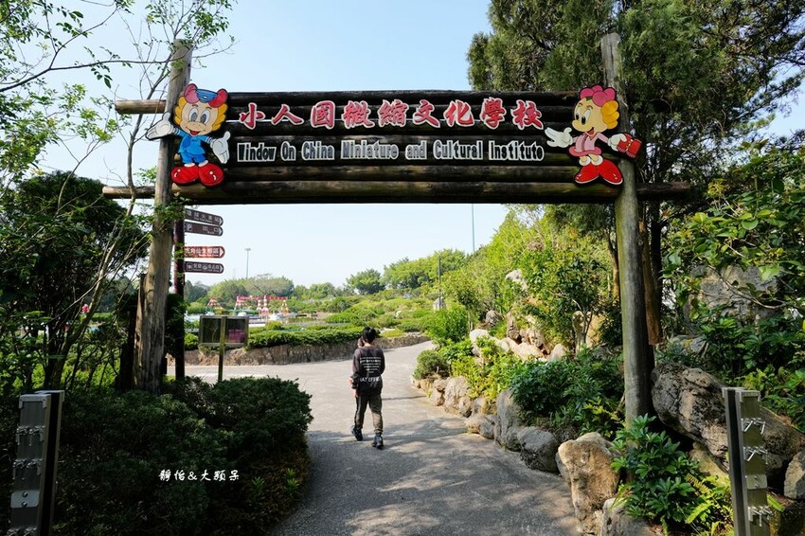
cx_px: 402
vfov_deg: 70.4
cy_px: 268
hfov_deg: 93.3
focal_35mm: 17
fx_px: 380
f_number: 8
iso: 500
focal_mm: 17
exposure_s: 1/800
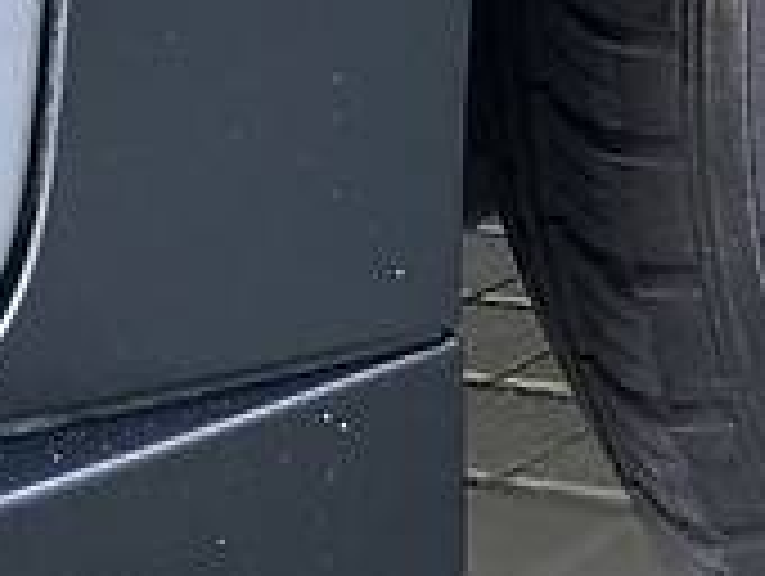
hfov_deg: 13.1
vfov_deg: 12.1
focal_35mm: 122
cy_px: 14
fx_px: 2700
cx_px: 1701
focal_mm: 4.2
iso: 80
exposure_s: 1/121
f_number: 1.8
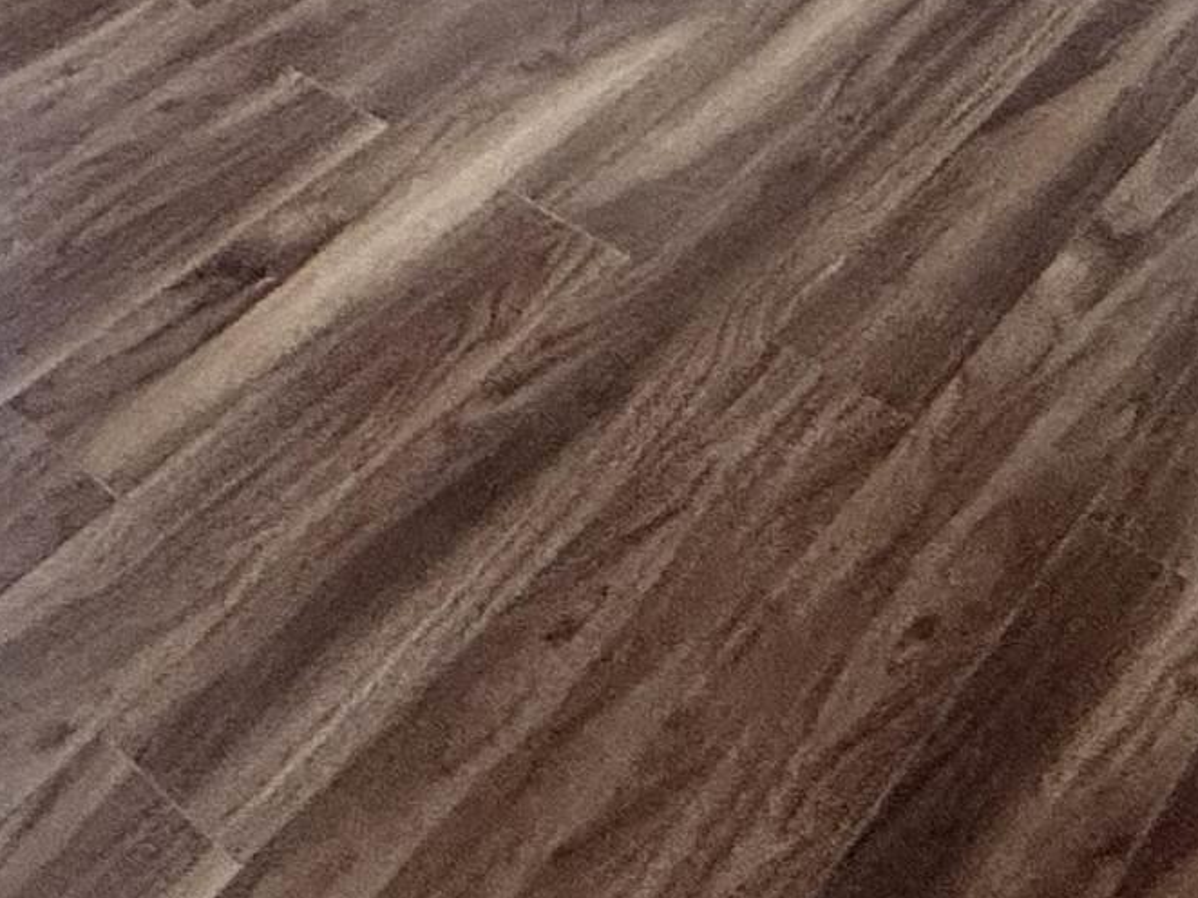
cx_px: 224
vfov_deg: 16.9
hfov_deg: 29.1
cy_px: -891
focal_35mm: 65
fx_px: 2249
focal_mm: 2.22
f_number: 2.2
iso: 250
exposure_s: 1/99
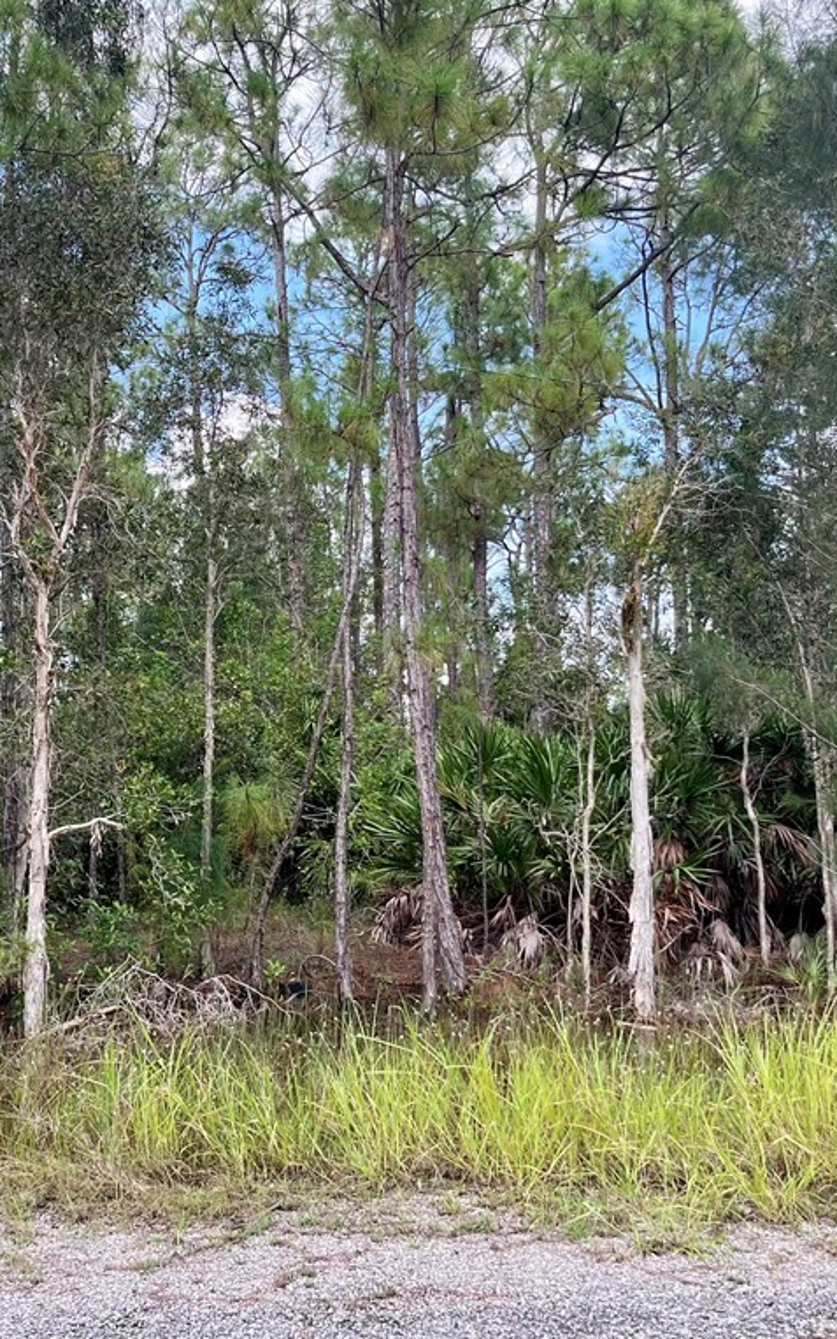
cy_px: 667
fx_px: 1350
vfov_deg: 52.7
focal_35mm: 37
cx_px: 265
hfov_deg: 34.1
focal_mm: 5.1
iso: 50
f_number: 1.6
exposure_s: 1/508
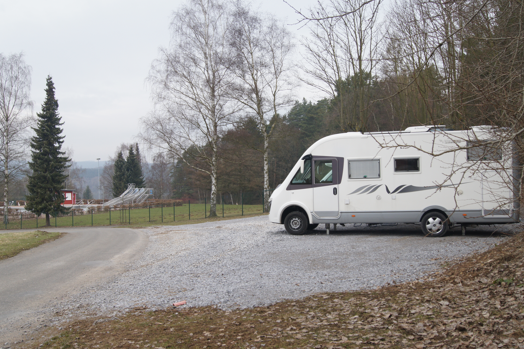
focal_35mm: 40
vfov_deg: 33.4
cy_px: 177
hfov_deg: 48.5
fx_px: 582
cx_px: 265
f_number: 11
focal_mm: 26
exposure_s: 1/125
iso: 200
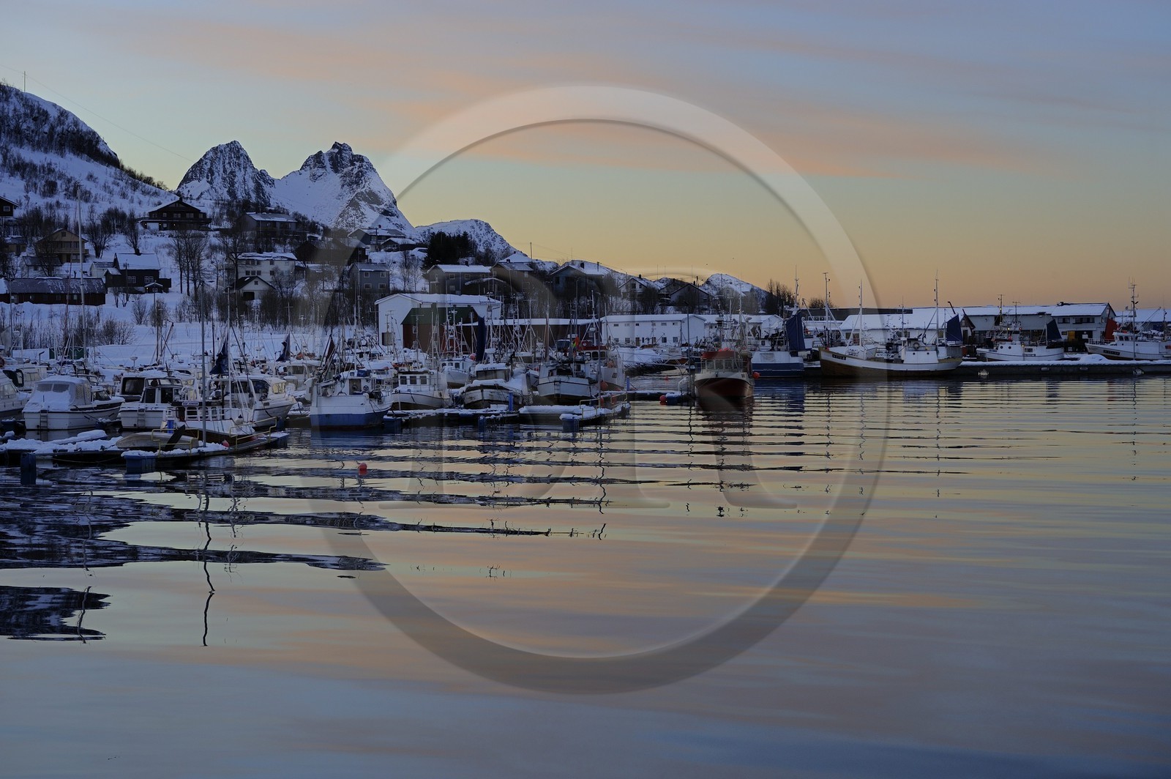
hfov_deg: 28.9
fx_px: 2275
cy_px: 390
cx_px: 586
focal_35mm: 70
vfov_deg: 19.4
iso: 400
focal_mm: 70
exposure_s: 1/125
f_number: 8
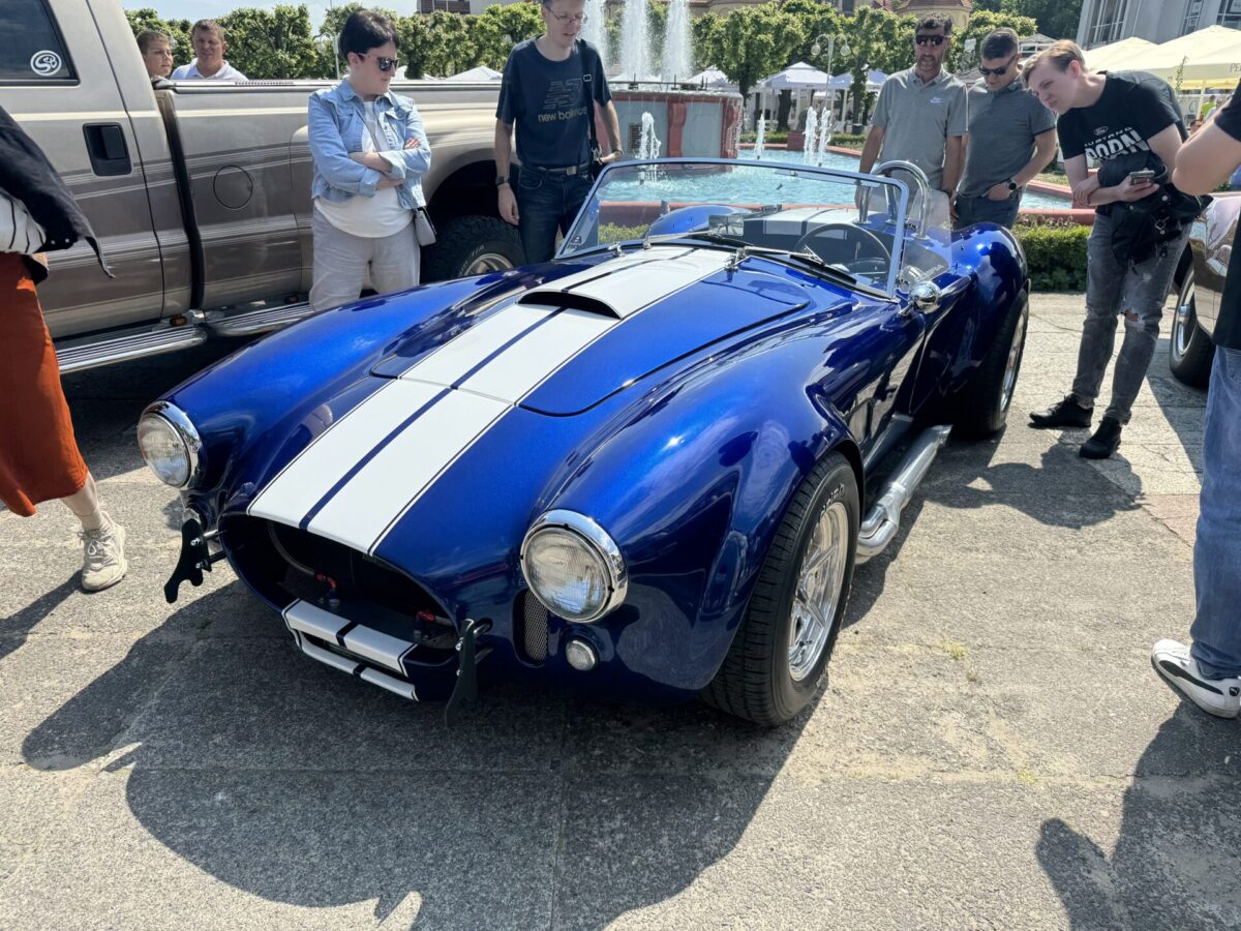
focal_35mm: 24
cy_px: 466
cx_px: 620
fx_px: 860
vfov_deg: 56.8
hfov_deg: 71.6
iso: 80
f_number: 1.78
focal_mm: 6.76
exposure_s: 1/3413
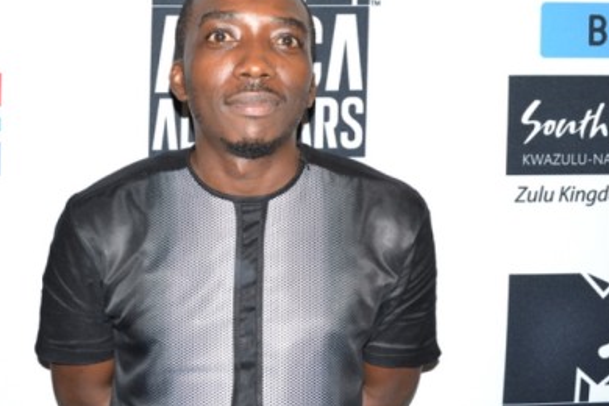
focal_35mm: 50
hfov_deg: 39.5
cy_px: 210
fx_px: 846
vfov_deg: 27.0
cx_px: 261
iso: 400
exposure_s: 1/60
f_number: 8
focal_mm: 26
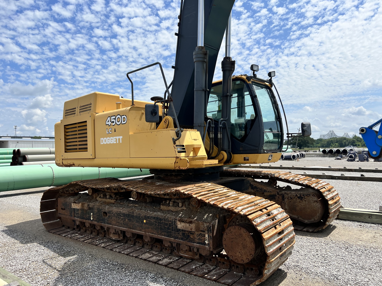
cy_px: 143
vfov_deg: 53.1
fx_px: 287
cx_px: 191
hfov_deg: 67.3
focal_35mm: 26
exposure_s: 1/6211
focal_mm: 5.7
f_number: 1.5
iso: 50
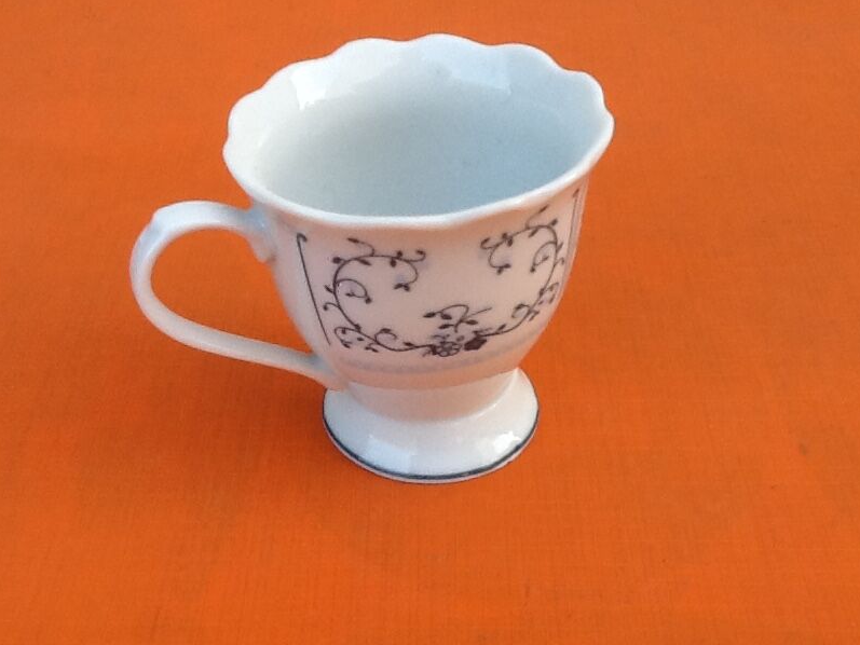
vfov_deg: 27.5
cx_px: 443
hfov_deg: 36.2
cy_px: 291
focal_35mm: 53
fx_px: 1317
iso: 40
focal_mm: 2.03
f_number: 2.4
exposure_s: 1/182
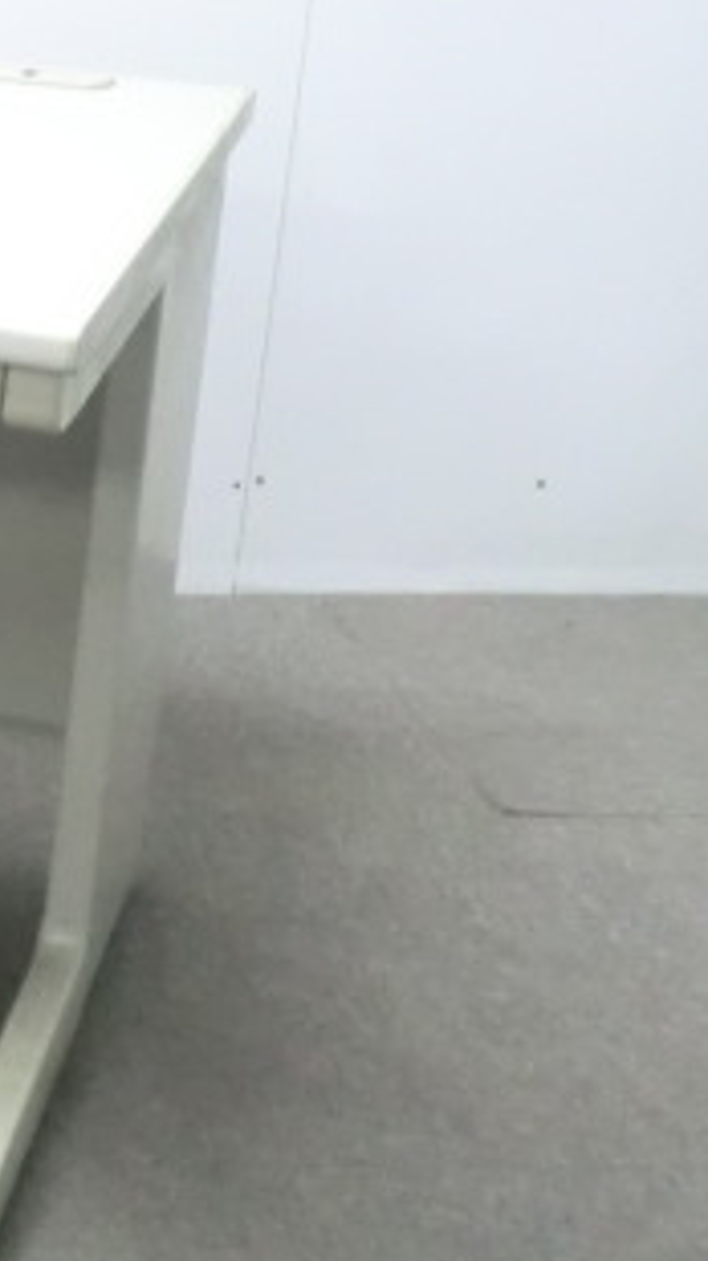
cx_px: -574
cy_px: 378
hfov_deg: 14.6
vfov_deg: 29.1
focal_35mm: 72
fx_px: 2407
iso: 800
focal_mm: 5.8
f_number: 3.5
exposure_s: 1/30
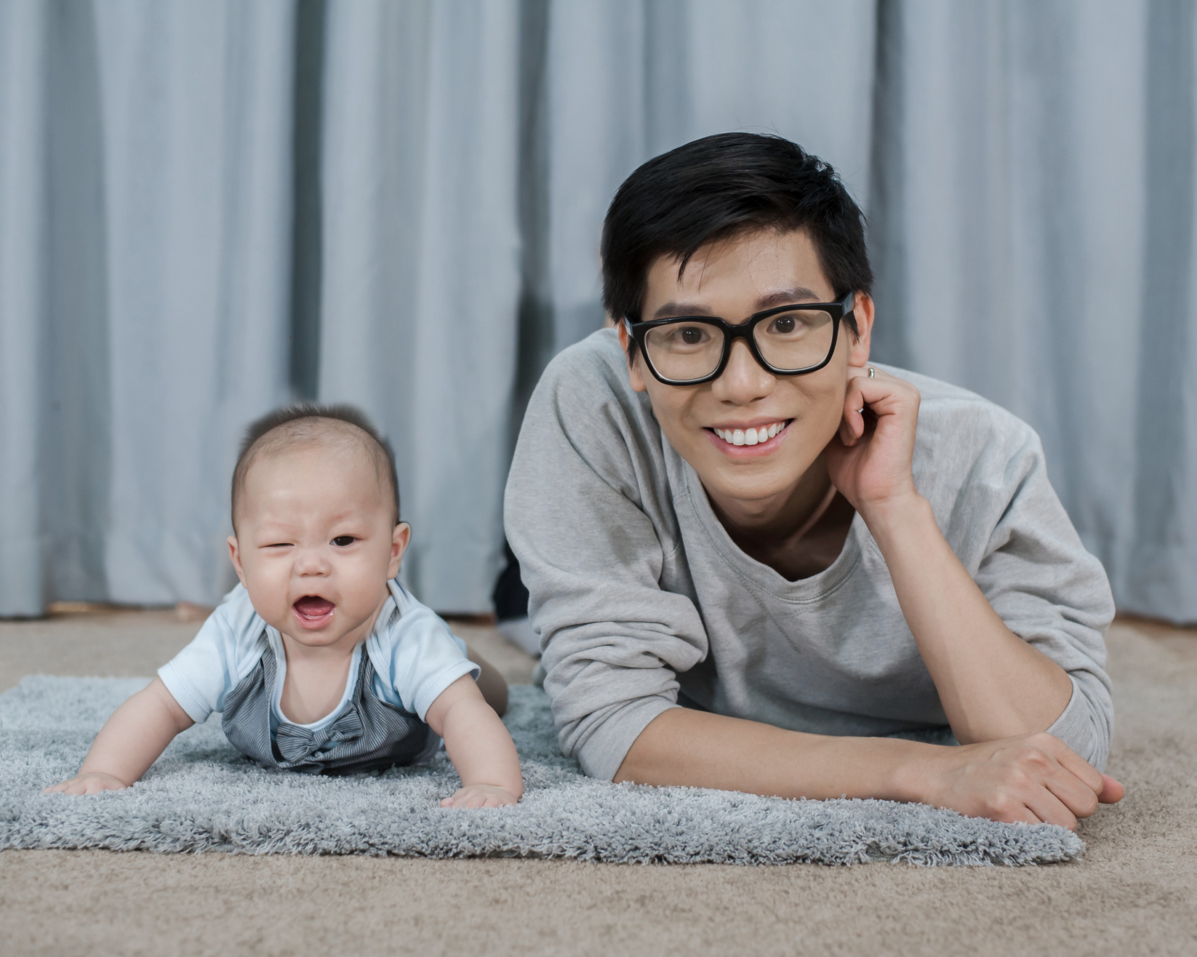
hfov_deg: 33.0
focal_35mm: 57
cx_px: 620
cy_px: 476
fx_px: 2019
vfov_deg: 26.7
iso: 800
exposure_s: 1/100
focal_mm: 50
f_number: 3.5
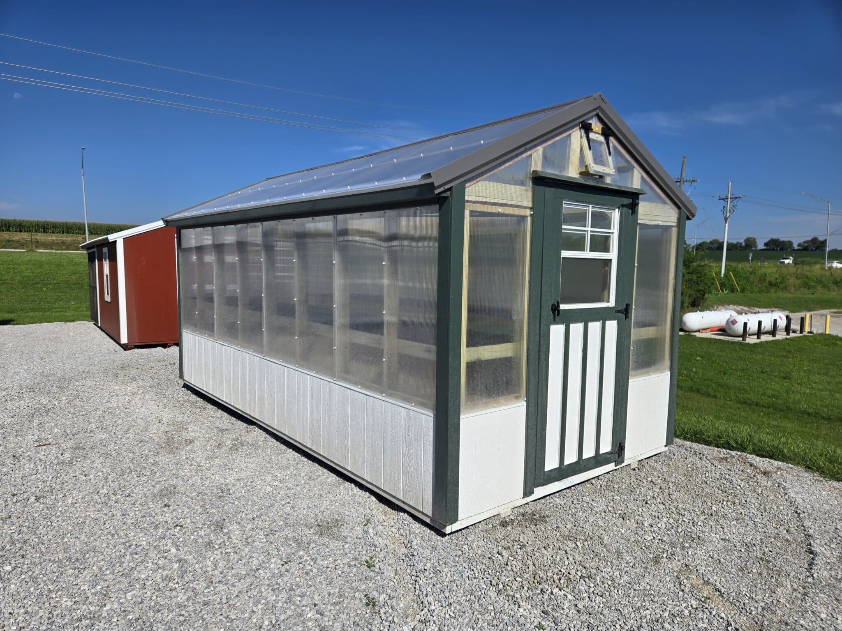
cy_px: 316
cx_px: 421
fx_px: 559
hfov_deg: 73.9
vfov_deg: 58.9
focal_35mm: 23
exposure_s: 1/3336
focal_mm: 5.4
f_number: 1.8
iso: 25
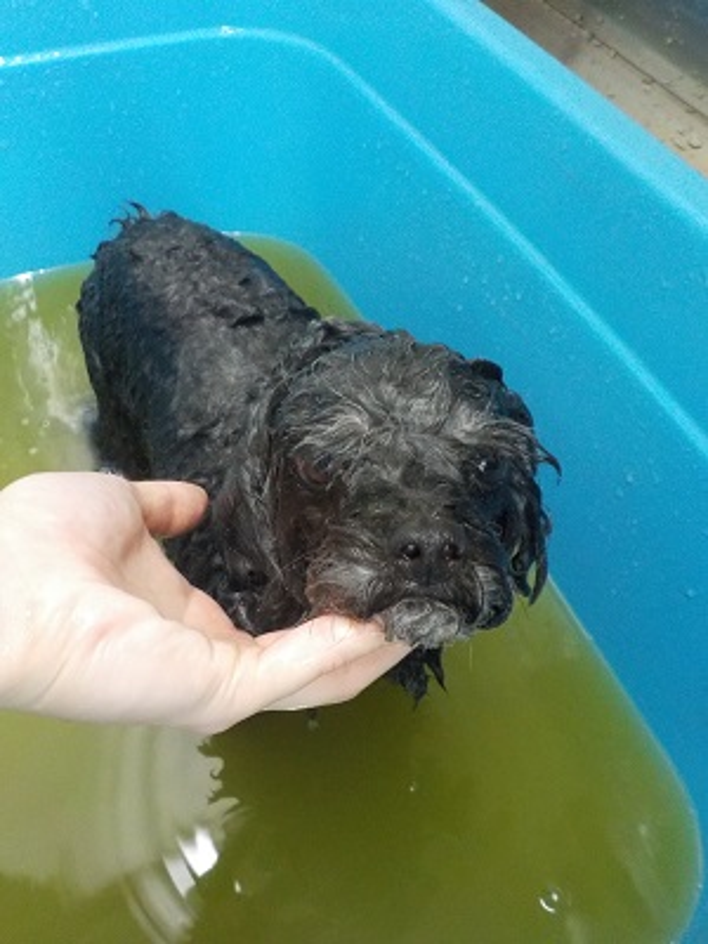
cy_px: 472
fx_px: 818
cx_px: 354
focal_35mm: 30
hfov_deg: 46.8
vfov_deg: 60.0
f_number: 3.3
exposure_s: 1/30
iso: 800
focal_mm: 4.1
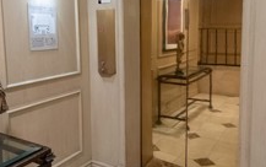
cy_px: 58
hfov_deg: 54.0
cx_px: 131
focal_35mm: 36
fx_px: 261
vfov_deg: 35.1
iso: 800
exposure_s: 1/55
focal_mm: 8
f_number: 2.8
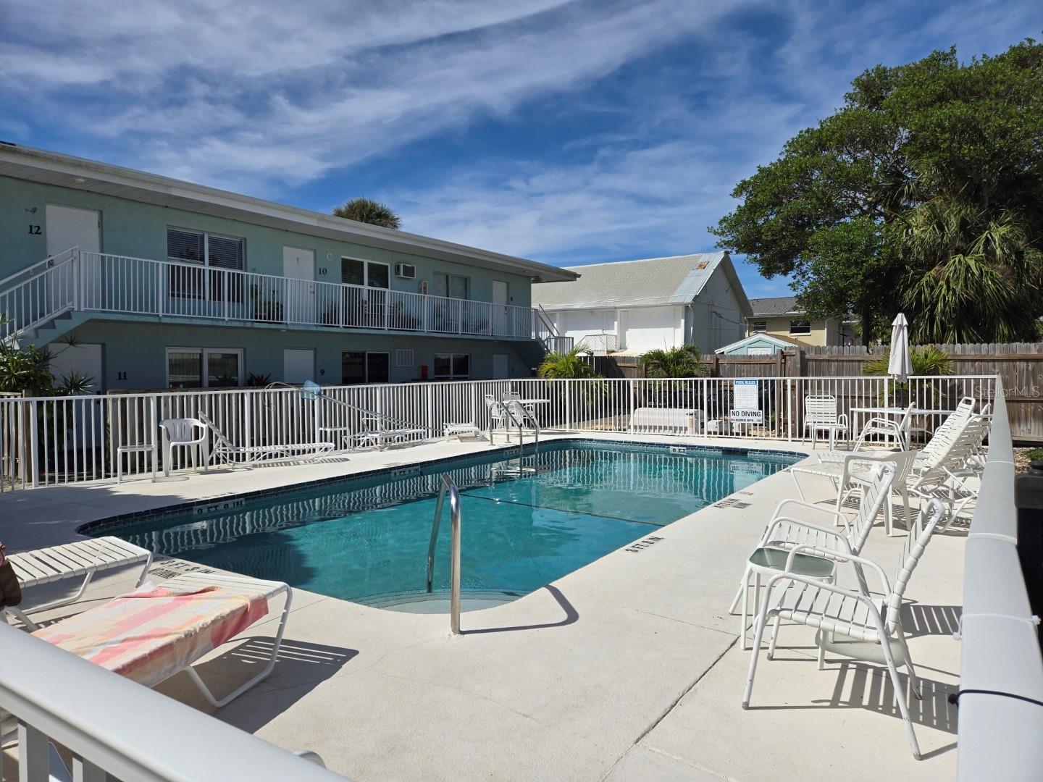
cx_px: 522
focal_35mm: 23
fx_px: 693
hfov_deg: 73.9
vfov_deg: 58.9
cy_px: 391
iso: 25
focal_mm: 5.4
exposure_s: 1/3956
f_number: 1.8
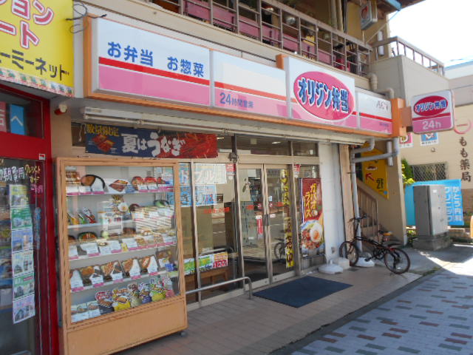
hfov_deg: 60.0
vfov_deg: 46.8
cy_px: 178
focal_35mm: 30
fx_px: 410
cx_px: 236
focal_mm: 5.1
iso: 80
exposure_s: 1/320
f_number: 3.4
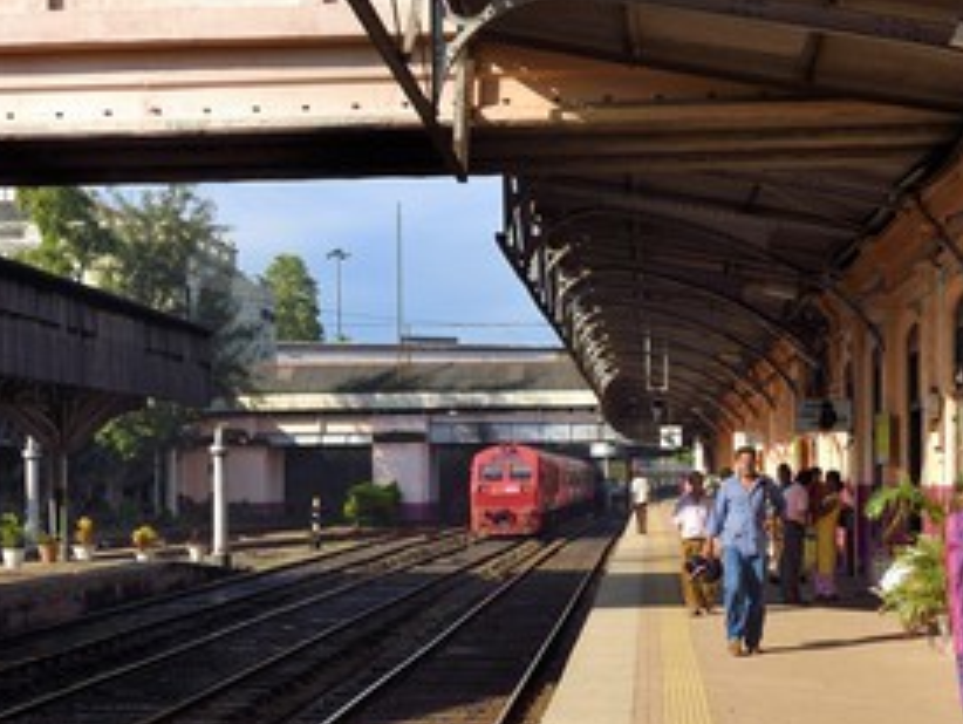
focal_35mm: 56
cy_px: 478
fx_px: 1559
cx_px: 489
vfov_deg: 26.0
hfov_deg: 34.3
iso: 400
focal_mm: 38
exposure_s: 1/200
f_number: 11
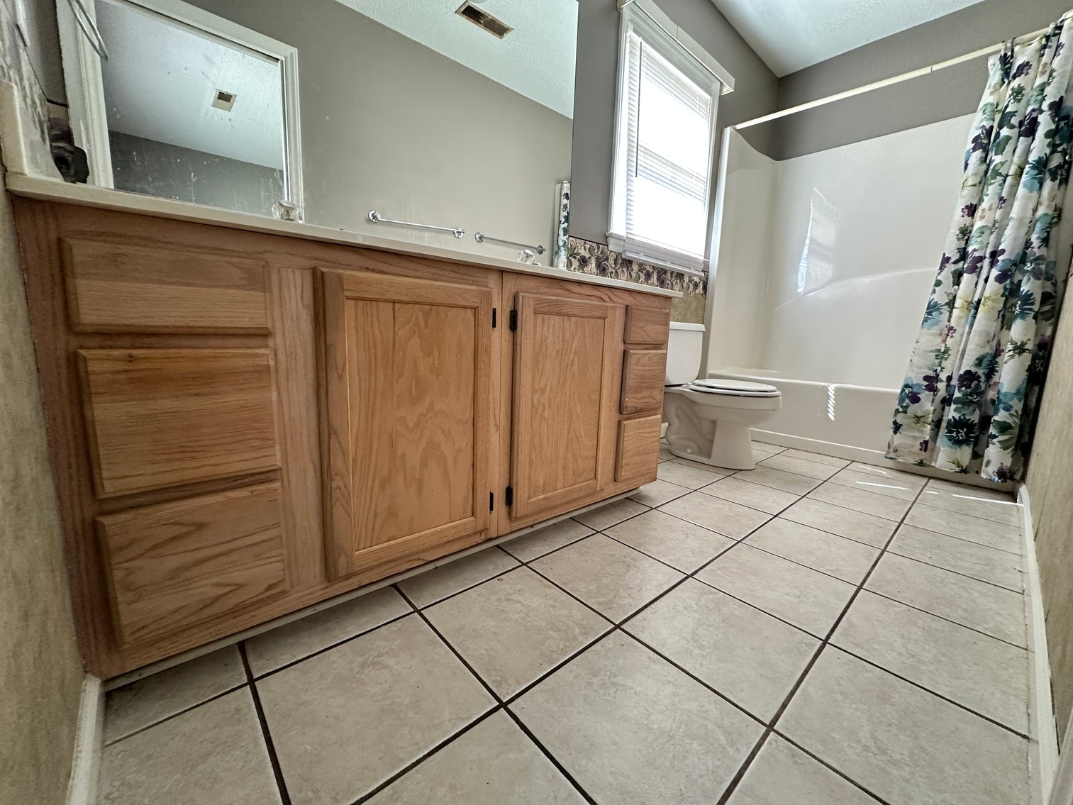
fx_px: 434
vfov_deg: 85.7
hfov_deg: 102.1
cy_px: 402
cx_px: 536
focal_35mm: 14
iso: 320
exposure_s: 1/71
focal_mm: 2.22
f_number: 2.2
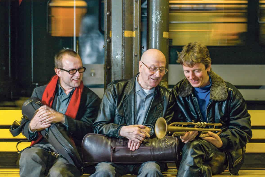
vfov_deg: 17.3
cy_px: 88
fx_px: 582
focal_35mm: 79
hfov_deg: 25.7
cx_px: 132
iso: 200
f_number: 4
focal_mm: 52
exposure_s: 1/8
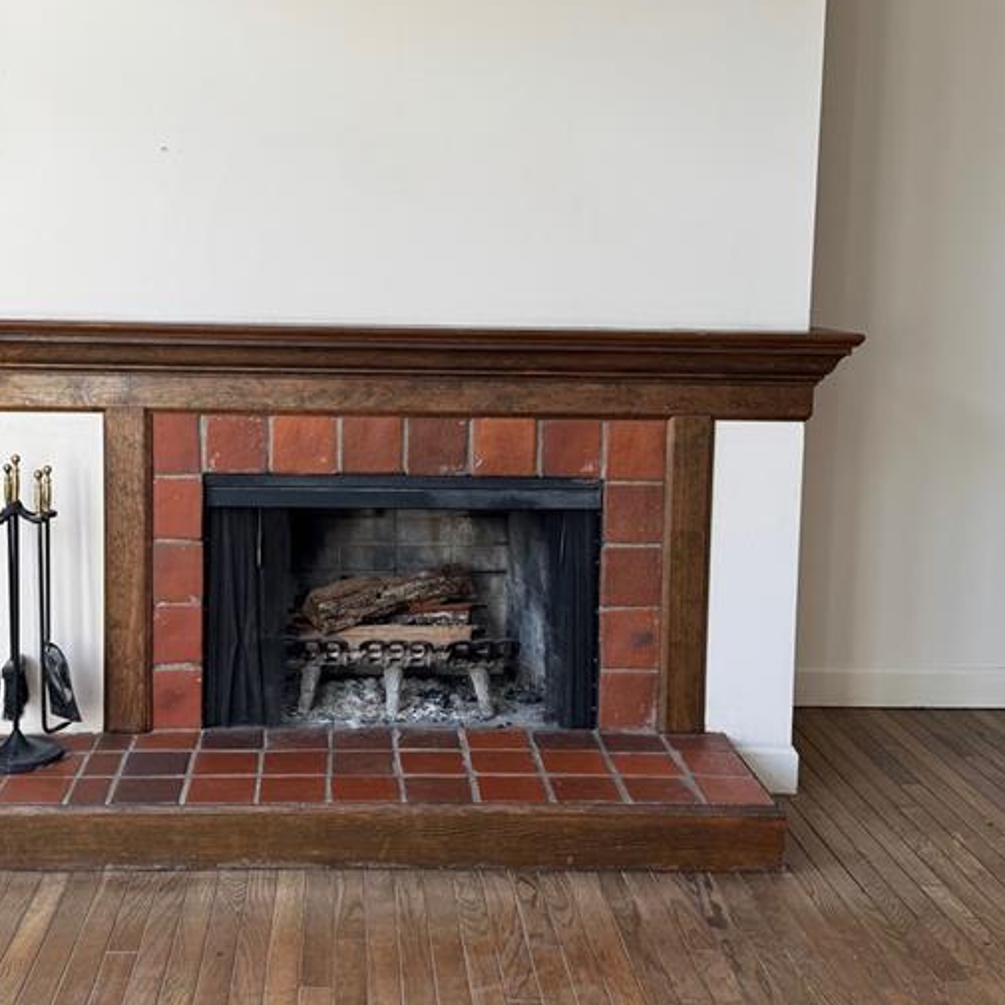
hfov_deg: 38.9
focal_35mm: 43
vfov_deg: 39.0
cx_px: 376
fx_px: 1412
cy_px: 388
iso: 100
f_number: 1.78
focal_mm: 6.76
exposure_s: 1/120
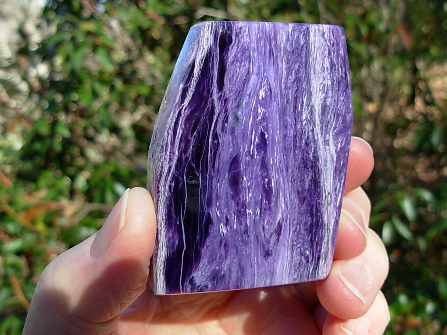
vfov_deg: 37.7
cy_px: 168
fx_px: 491
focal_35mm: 38
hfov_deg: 49.0
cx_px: 224
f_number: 2.9
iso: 50
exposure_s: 1/264
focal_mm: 6.3
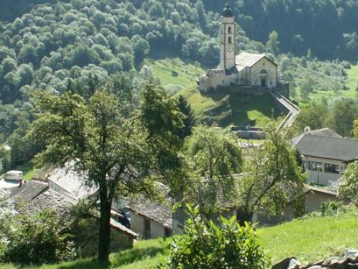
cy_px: 114
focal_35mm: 83
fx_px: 859
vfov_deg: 17.8
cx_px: 232
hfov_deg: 23.5
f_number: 5.6
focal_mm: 8.79
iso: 50
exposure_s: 1/100
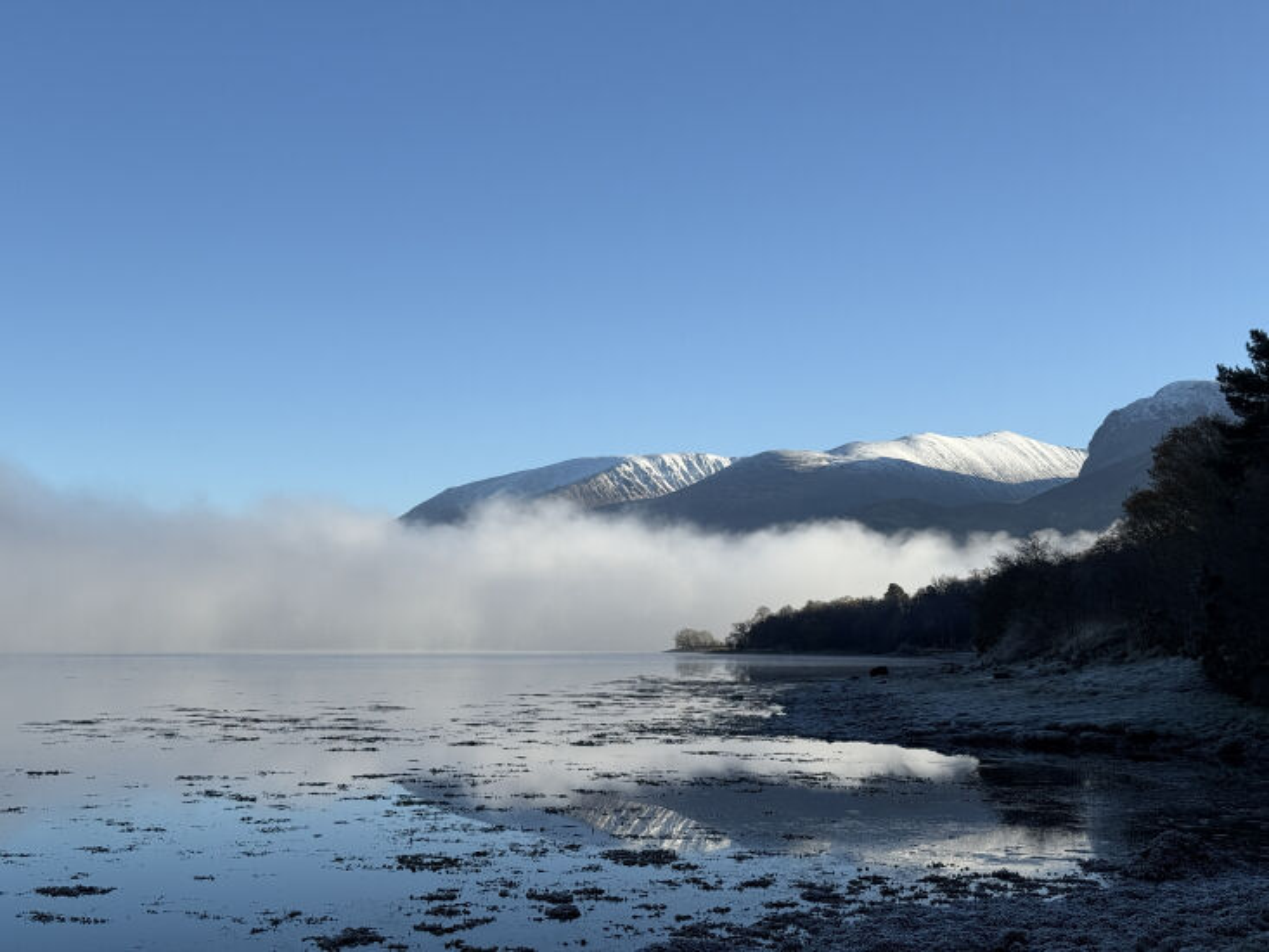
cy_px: 476
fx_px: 1760
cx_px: 634
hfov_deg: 39.7
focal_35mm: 48
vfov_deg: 30.3
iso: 80
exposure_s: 1/4329
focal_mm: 6.8
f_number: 1.8
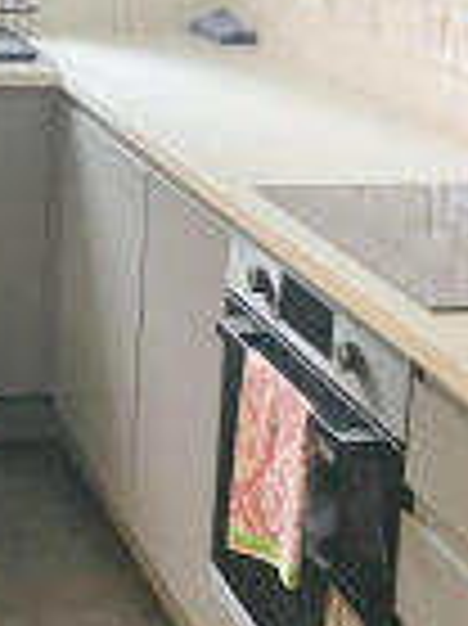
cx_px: 22
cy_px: 70
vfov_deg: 23.3
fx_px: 1480
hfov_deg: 17.6
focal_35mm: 82
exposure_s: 1/60
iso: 250
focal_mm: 4.2
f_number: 1.6
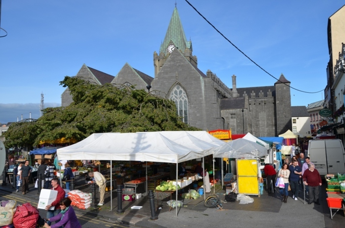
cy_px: 114
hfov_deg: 57.3
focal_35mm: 33
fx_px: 316
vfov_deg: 39.8
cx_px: 172
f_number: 8
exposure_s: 1/250
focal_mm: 22
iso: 100
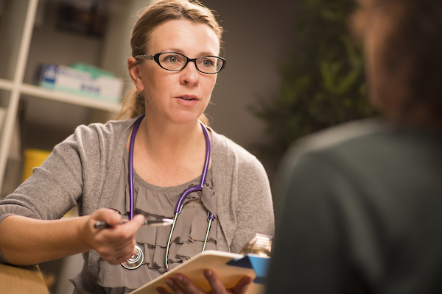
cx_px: 221
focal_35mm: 85
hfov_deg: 23.9
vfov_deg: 16.1
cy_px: 147
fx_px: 1044
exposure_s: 1/100
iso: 100
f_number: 2.5
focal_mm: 85
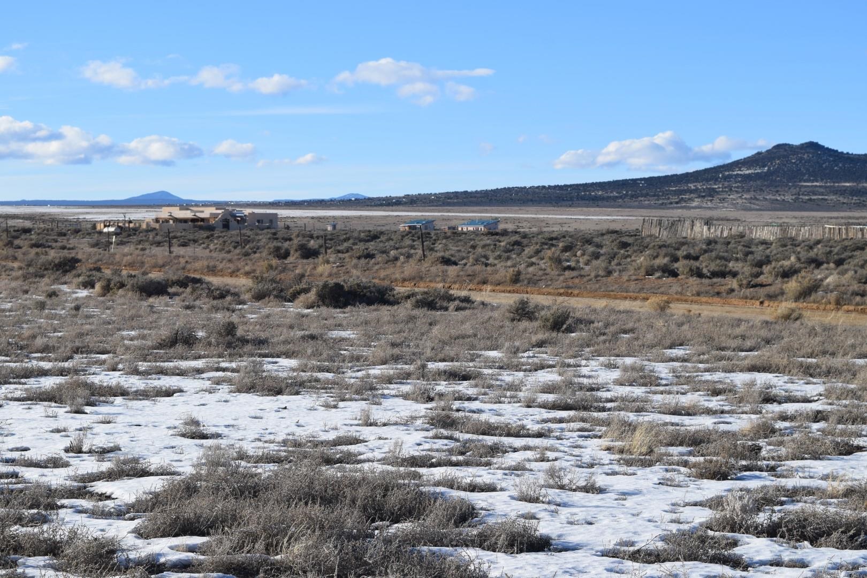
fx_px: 1878
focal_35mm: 78
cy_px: 289
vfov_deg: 17.5
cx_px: 434
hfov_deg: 26.0
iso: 200
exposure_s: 1/400
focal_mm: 52
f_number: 10
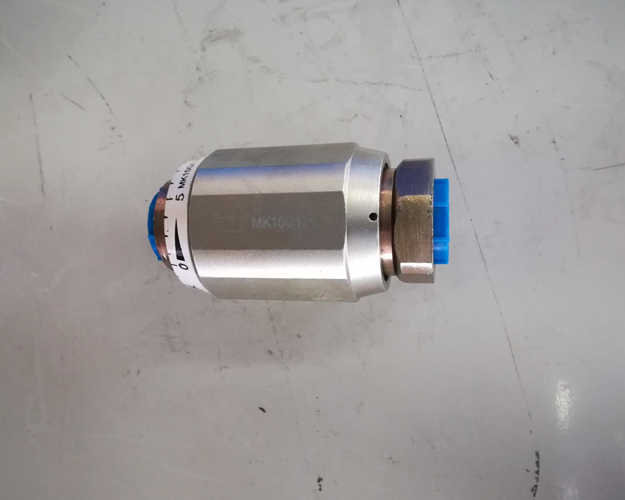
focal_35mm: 28
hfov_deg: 62.1
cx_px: 292
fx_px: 518
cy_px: 254
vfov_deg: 51.5
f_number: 2.2
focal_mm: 3.83
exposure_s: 1/15
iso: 800
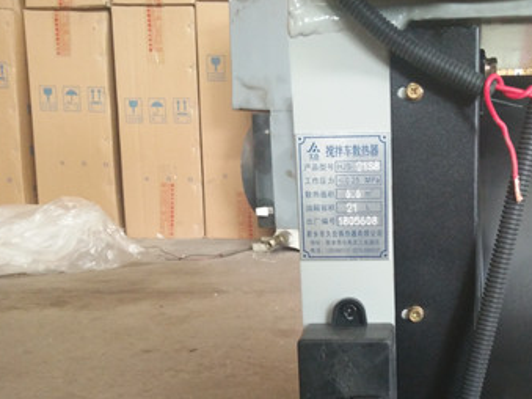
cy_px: 326
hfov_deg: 50.4
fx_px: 553
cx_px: 357
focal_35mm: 36
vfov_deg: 38.0
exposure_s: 1/33.3
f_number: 2.2
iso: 217
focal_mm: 3.66
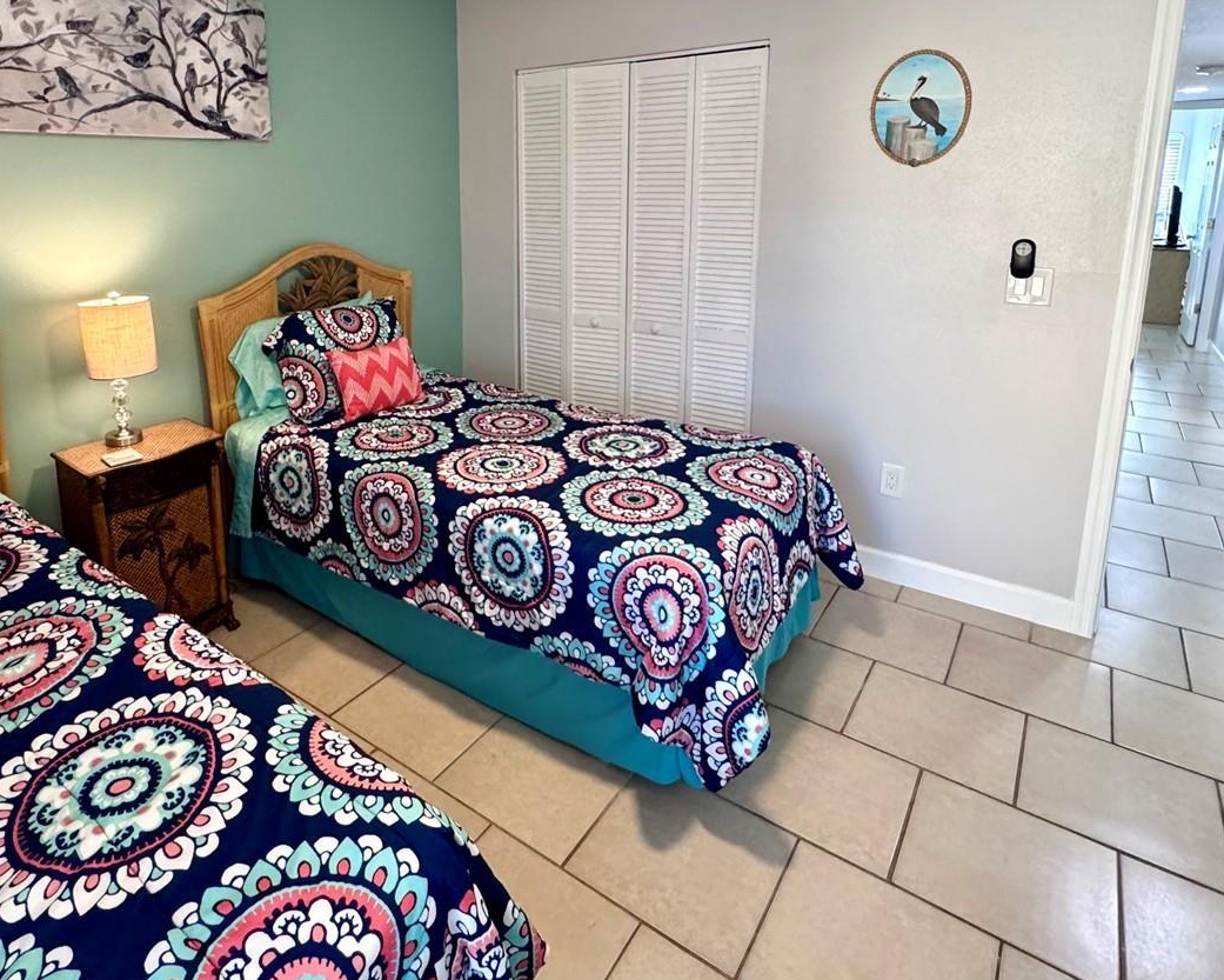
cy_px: 319
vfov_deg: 63.7
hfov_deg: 77.0
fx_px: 761
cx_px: 510
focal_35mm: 21
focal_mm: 2.22
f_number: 2.2
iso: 320
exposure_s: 1/120
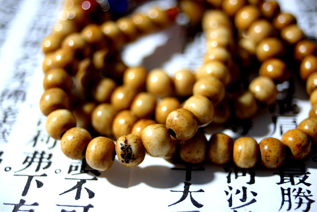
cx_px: 158
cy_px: 106
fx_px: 705
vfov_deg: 17.1
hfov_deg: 25.4
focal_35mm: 80
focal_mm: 80
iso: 200
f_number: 5.6
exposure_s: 1/2
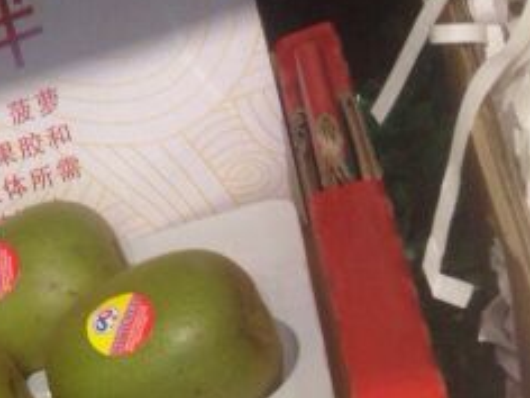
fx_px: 1500
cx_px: -159
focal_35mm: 98
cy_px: 559
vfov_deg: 14.3
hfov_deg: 18.6
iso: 100
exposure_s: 1/20
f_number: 2.4
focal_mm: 4.12
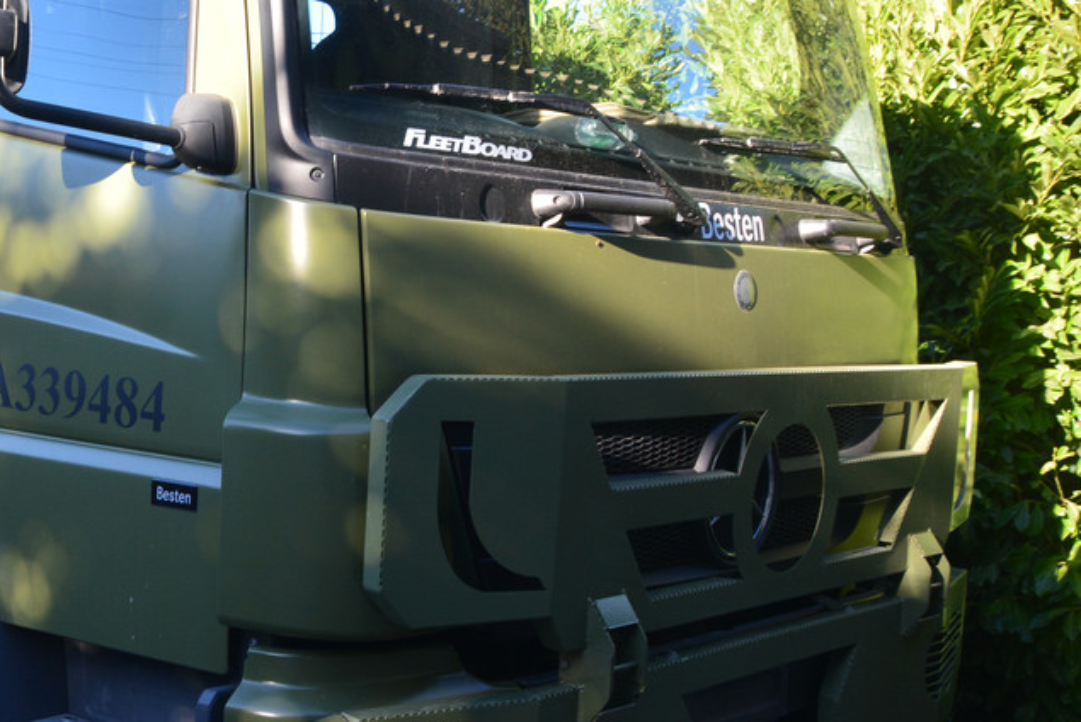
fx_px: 1532
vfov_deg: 26.4
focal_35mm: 51
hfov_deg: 36.7
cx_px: 134
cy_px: 259
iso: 320
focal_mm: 18
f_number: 10
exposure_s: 1/60
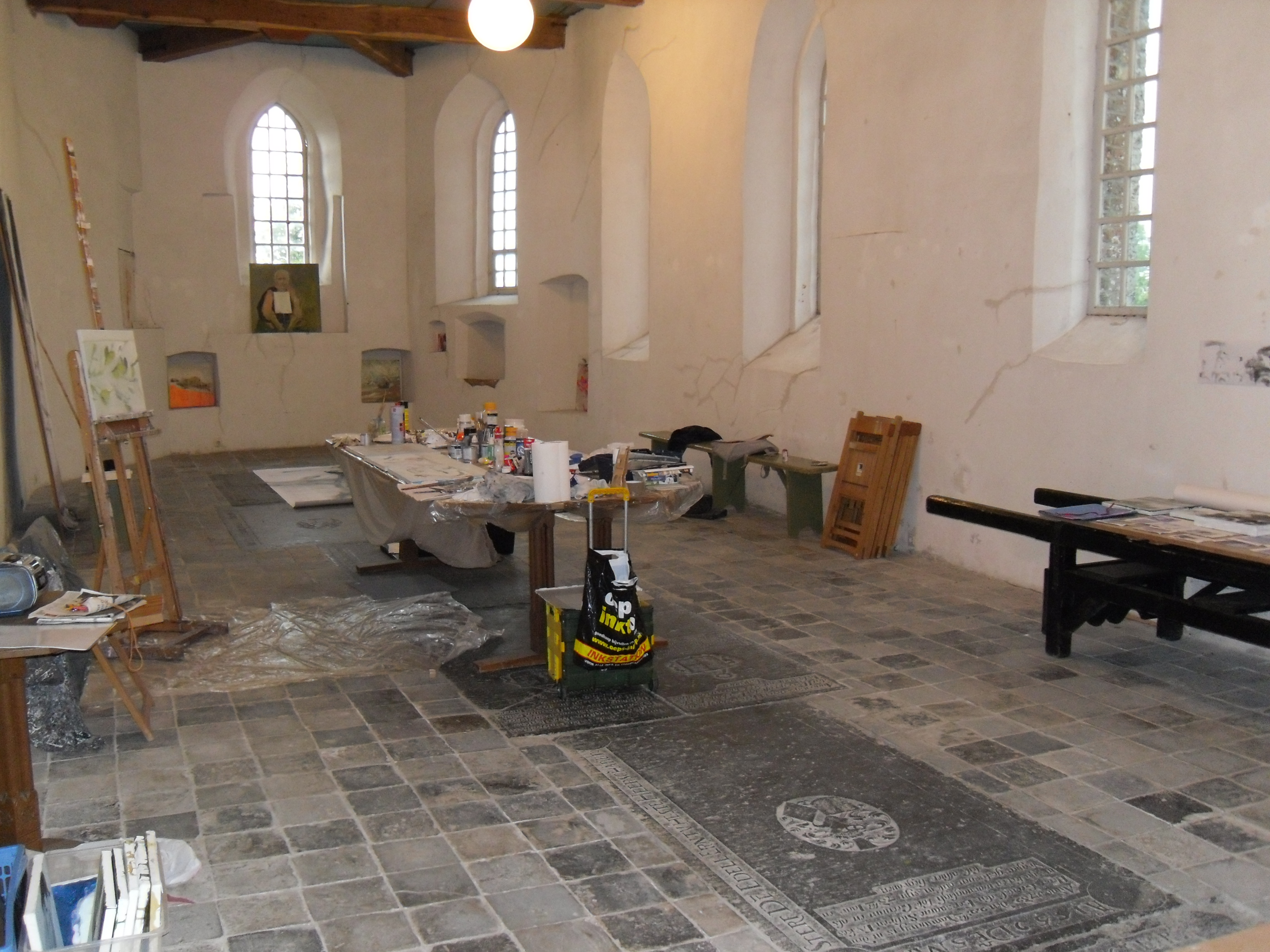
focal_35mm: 34
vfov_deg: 41.8
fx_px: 1247
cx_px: 635
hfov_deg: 54.0
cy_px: 476
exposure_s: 1/45
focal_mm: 6
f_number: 2.8
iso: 400
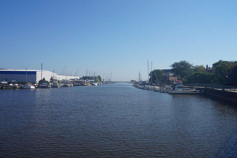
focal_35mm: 32
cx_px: 118
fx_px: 207
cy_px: 79
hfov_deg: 59.5
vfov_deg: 41.7
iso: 100
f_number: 11
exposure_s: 1/200
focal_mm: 21
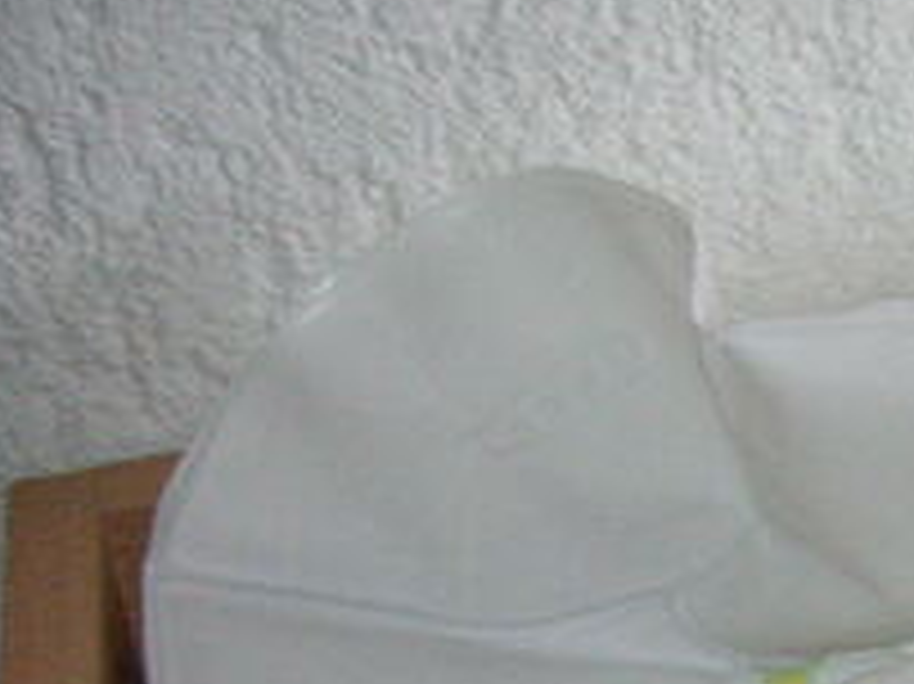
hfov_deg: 12.2
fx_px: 3853
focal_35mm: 146
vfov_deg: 9.7
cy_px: 1206
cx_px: 1742
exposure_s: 1/45
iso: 160
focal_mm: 6.1
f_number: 2.8
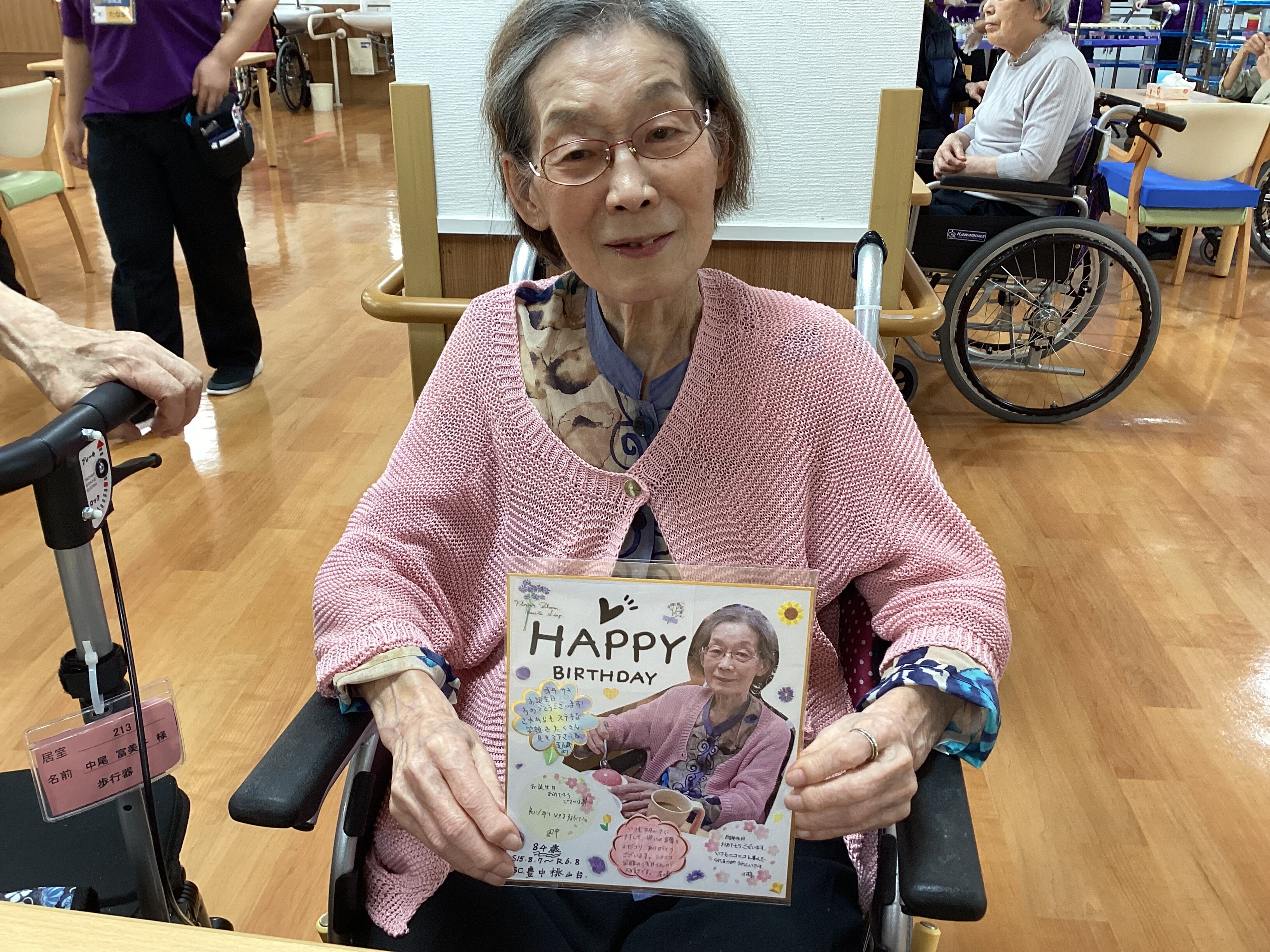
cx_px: 635
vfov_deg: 45.4
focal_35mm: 31
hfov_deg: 58.4
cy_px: 476
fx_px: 1137
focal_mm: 3.3
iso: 100
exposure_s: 1/50
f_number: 2.4
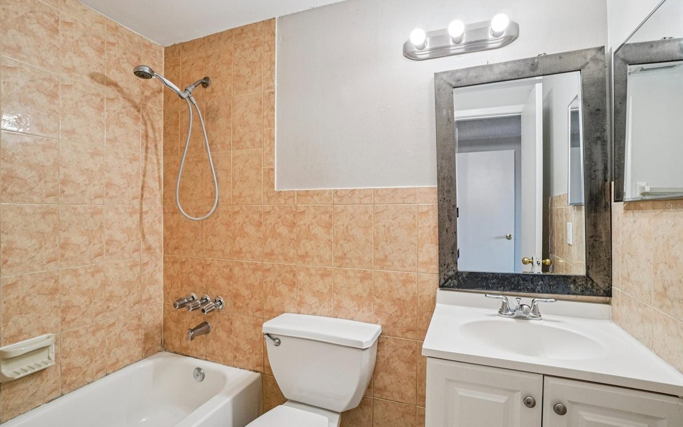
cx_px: 348
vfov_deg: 71.2
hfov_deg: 97.8
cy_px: 207
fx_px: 298
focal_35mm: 16
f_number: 8
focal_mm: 10
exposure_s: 1/30
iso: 800
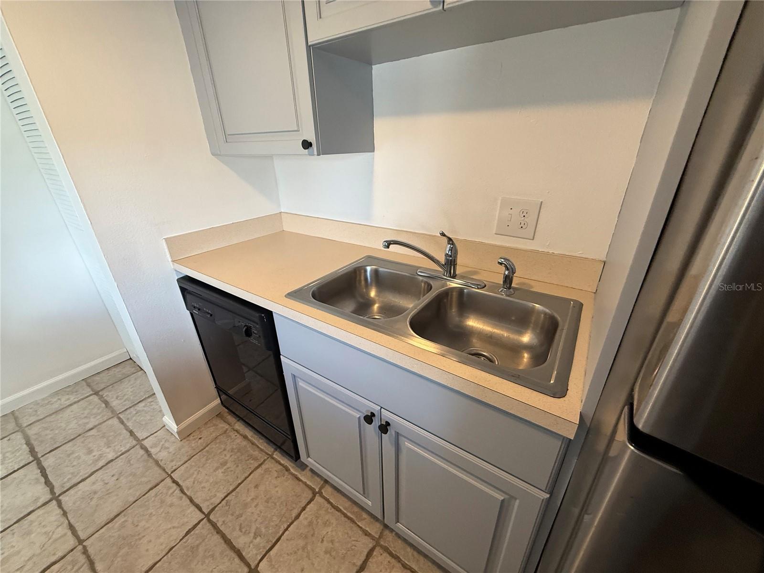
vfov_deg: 85.7
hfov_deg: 102.1
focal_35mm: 14
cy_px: 286
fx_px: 309
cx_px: 382
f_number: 2.2
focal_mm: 2.22
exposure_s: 1/120
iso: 250
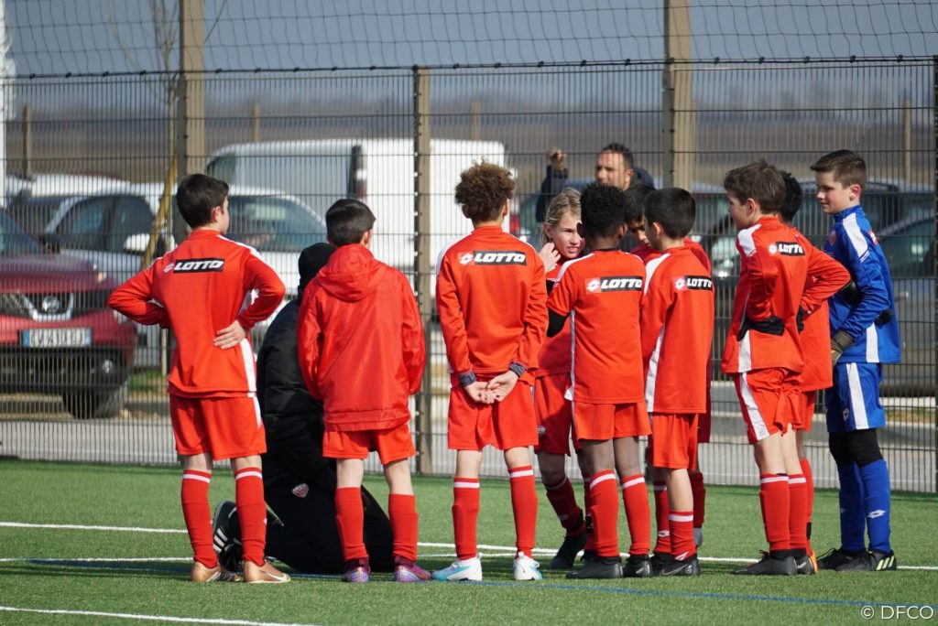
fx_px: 12383
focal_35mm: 475
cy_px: 313
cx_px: 469
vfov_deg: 2.9
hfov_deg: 4.3
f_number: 6.3
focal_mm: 317
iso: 500
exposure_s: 1/2000
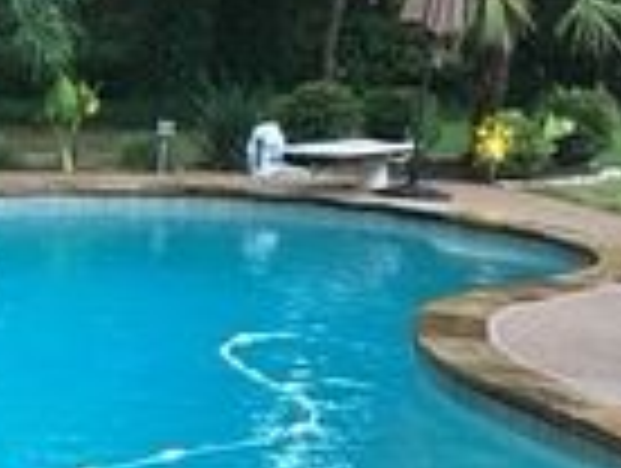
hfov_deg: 16.9
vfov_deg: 14.1
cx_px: -310
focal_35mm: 105
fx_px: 1887
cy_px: 277
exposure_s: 1/30
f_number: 2.2
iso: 100
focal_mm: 4.15
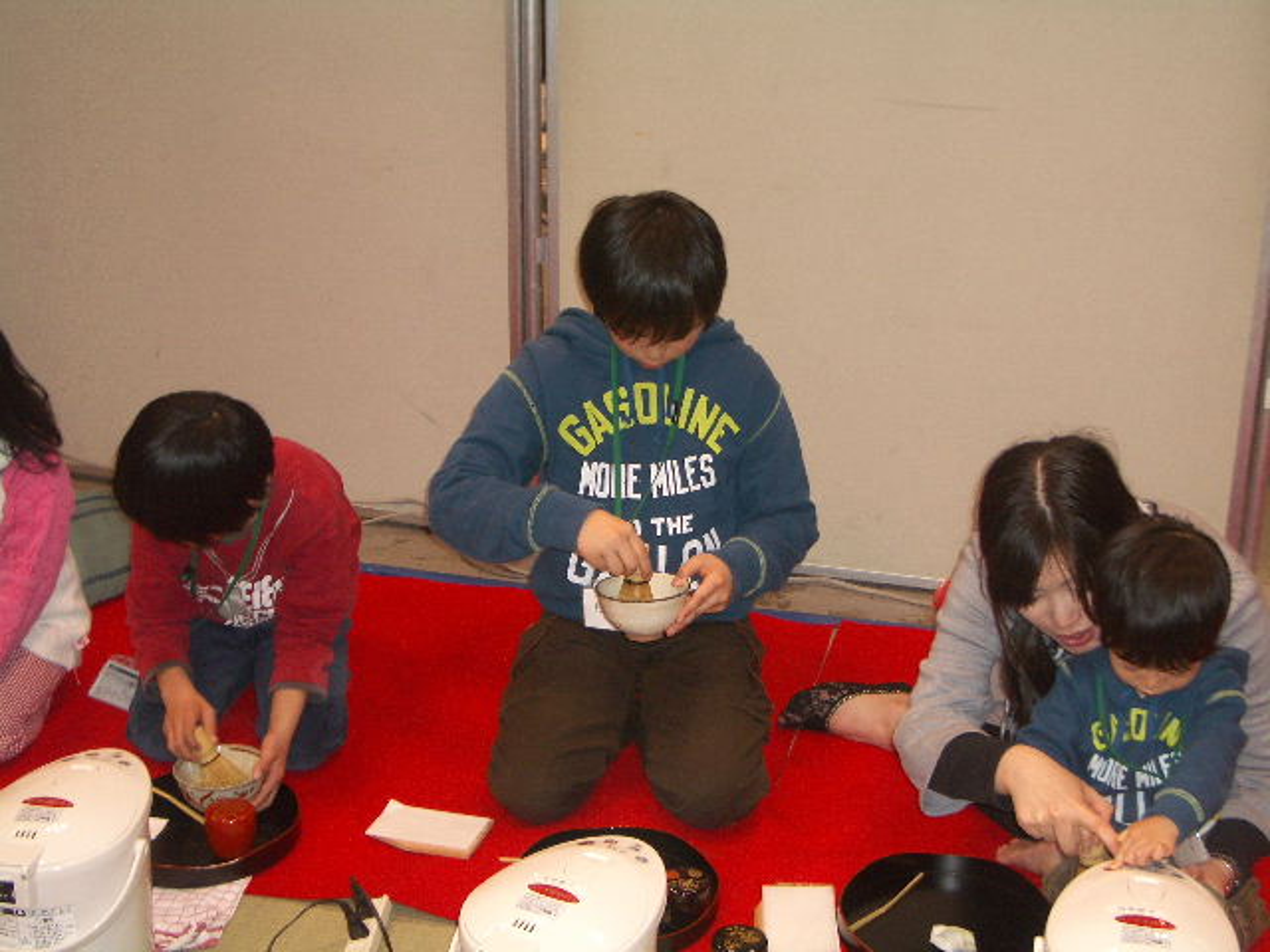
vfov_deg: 29.7
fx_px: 1798
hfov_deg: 38.9
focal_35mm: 49
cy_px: 476
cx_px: 635
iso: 100
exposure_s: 1/60
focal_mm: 8.2
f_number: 3.1
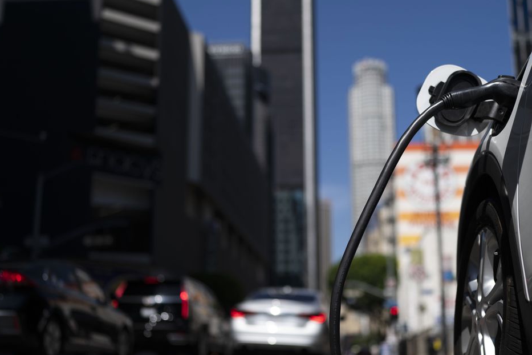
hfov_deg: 43.5
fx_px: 665
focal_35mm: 45
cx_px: 308
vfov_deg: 29.7
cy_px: 224
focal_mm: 35
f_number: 1.4
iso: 50
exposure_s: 1/5000
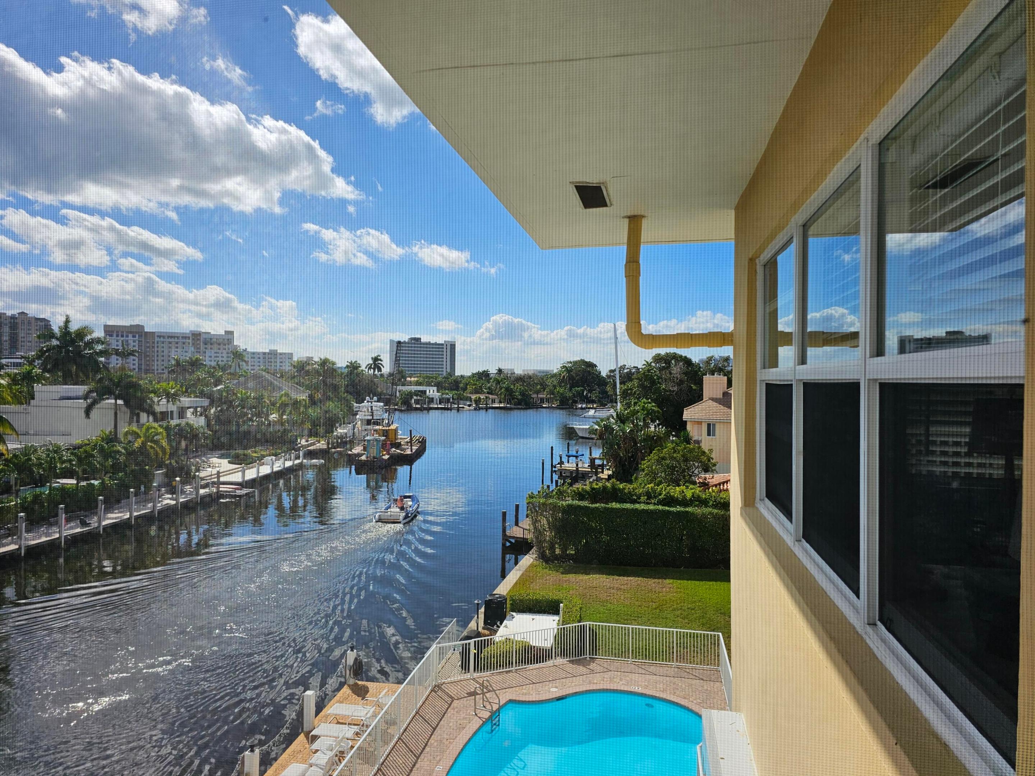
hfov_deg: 73.9
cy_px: 388
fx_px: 688
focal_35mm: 23
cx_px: 518
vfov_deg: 58.9
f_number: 1.7
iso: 25
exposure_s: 1/2000
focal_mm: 6.3
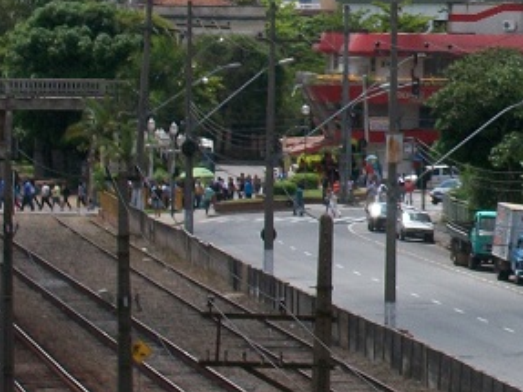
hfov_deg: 5.4
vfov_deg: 4.0
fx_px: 5527
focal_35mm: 366
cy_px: -164
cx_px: 764
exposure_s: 1/500
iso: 80
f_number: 5.7
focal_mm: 18.8
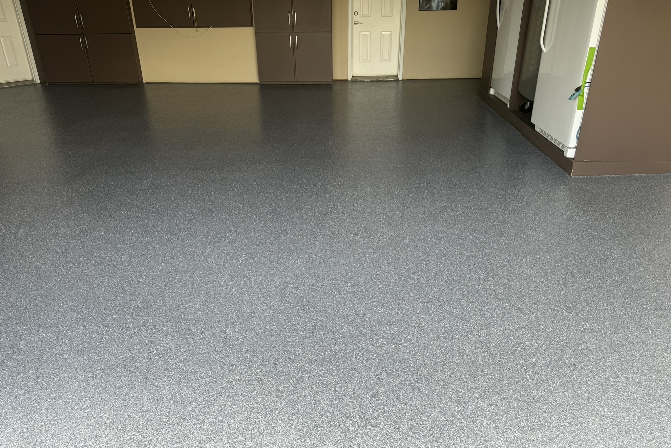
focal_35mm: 25
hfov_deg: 71.5
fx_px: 466
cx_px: 335
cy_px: 205
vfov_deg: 51.2
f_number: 1.78
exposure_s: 1/312
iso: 80
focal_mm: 6.76
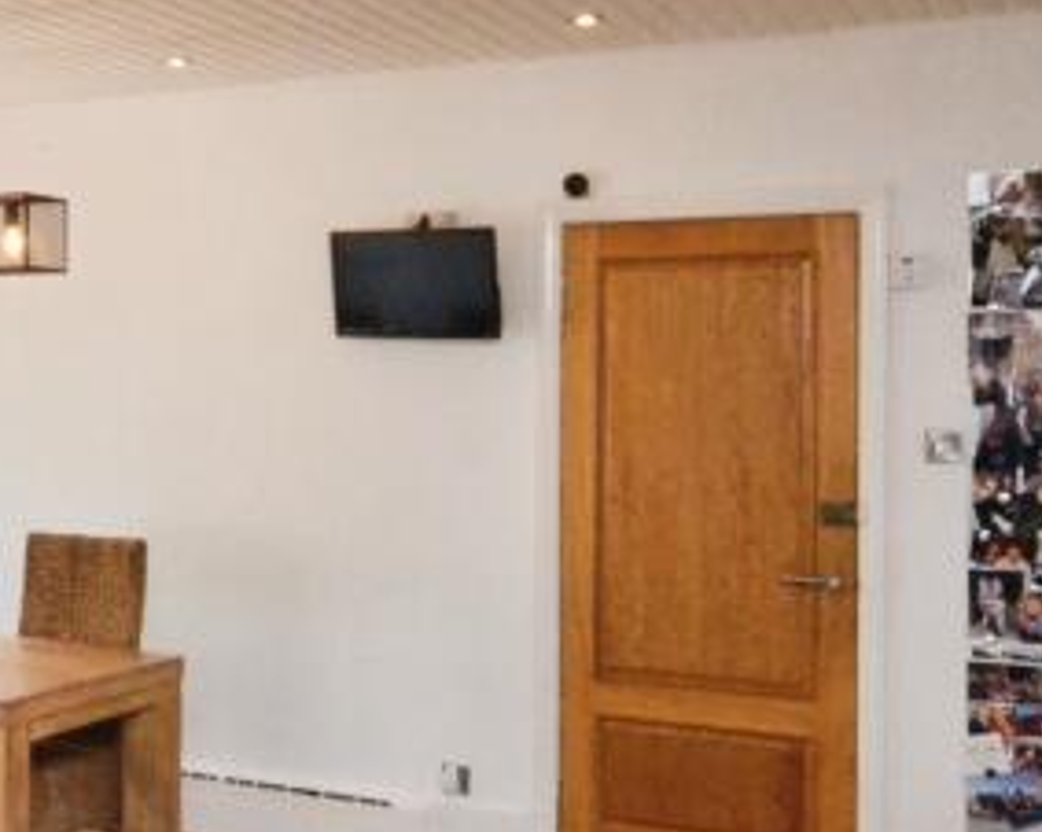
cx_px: 29
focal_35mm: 51
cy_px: 418
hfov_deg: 33.9
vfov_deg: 29.7
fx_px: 1572
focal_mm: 10
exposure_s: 1/125
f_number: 13
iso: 3200
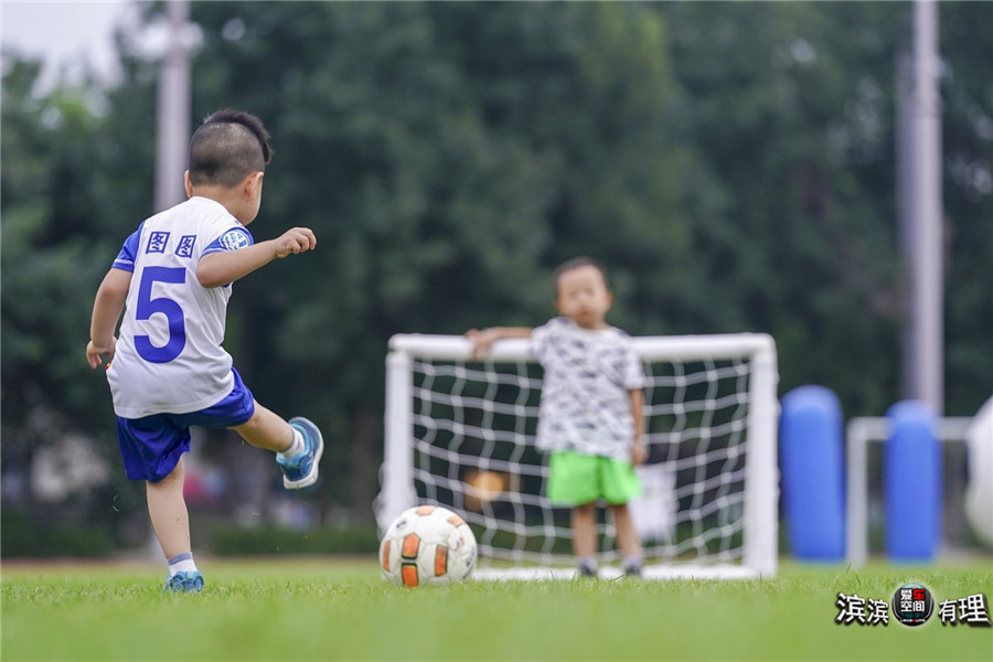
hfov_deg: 10.3
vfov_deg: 6.9
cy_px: 331
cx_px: 496
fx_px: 5516
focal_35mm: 200
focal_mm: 200
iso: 800
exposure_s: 1/500
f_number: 4
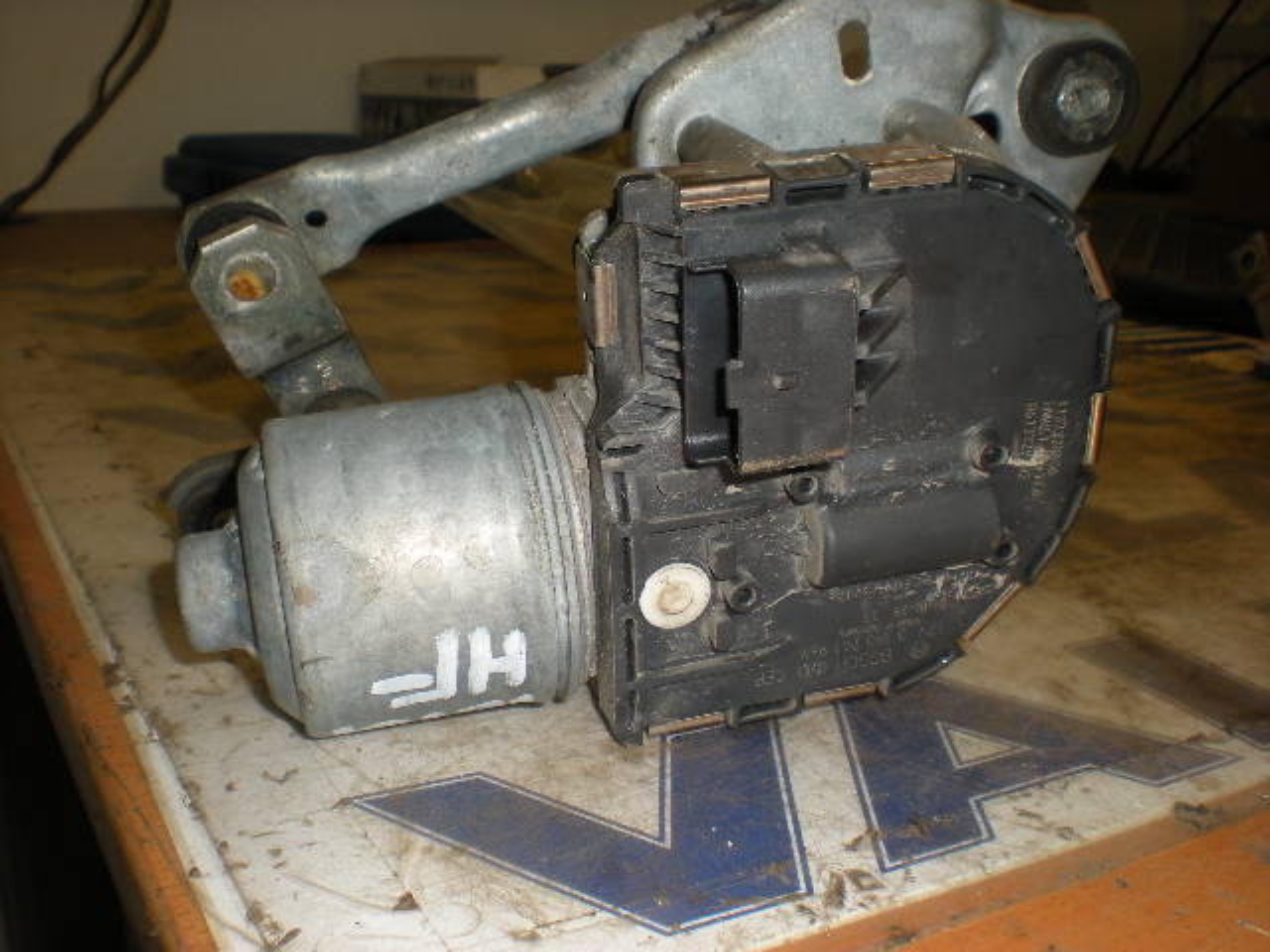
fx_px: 1394
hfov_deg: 49.0
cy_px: 476
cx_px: 635
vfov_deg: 37.7
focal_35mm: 38
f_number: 4.6
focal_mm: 6.3
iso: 64
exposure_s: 1/60
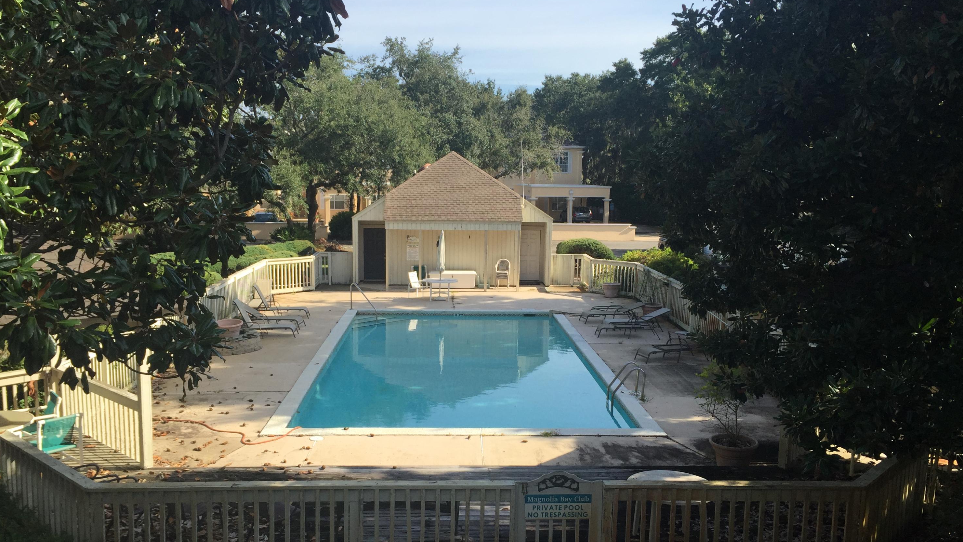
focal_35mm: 32
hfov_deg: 61.0
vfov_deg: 36.6
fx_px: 817
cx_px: 479
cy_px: 299
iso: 32
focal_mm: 4.15
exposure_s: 1/1130
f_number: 2.2
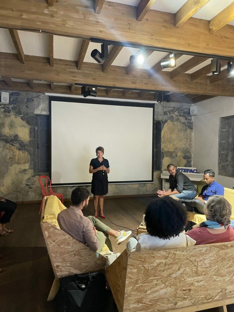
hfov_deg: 53.1
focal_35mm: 26
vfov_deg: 67.3
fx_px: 234
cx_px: 117
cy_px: 156
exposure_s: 1/25
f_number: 1.6
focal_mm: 4.2
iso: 640
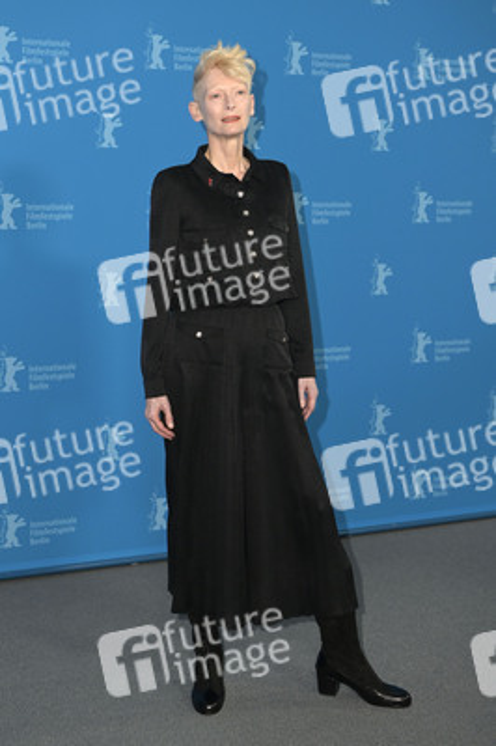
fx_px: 952
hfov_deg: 29.2
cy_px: 373
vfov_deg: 42.8
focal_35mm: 46
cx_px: 248
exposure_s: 1/800
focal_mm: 46
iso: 1250
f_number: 4
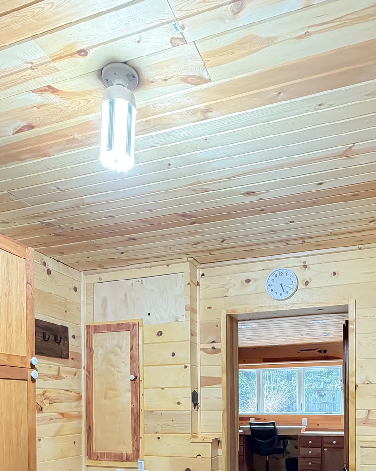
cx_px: 203
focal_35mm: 32
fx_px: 445
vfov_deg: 50.6
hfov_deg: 45.8
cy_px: 406
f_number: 2.2
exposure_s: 1/60
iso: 250
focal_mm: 2.22
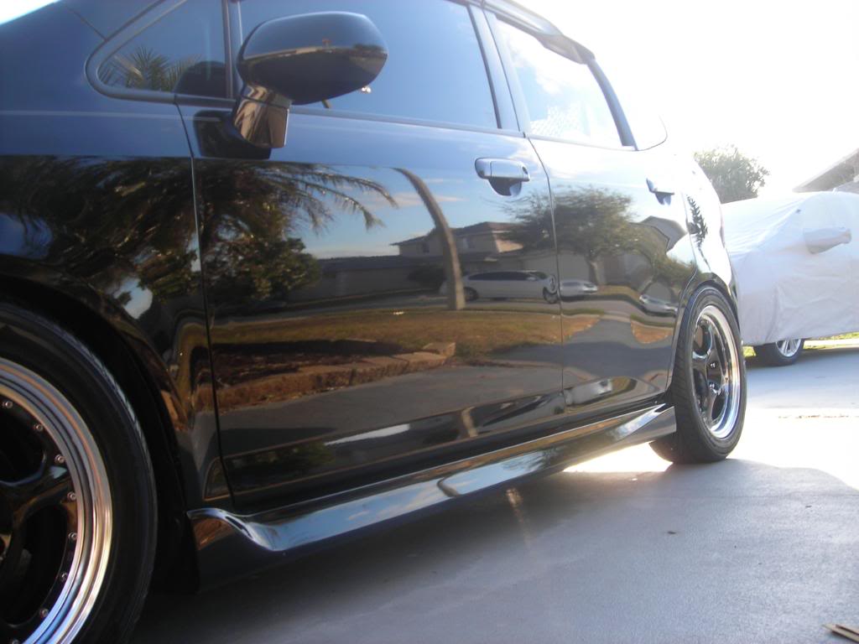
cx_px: 430
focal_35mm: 38
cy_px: 322
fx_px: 943
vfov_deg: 37.7
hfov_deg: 49.0
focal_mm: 6.3
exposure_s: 1/74.4
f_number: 3.2
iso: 50
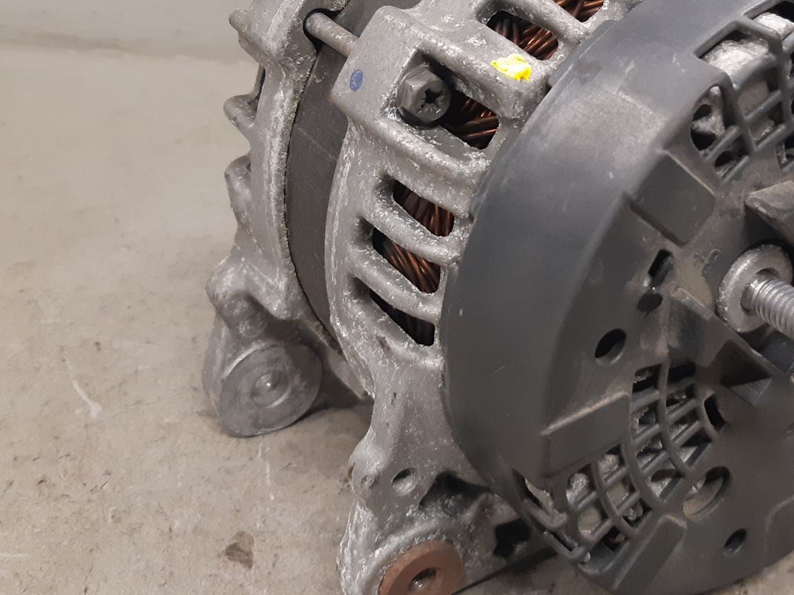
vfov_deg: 32.0
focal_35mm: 45
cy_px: 222
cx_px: 543
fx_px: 1032
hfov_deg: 41.4
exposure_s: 1/50
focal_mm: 3.93
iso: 250
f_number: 1.7
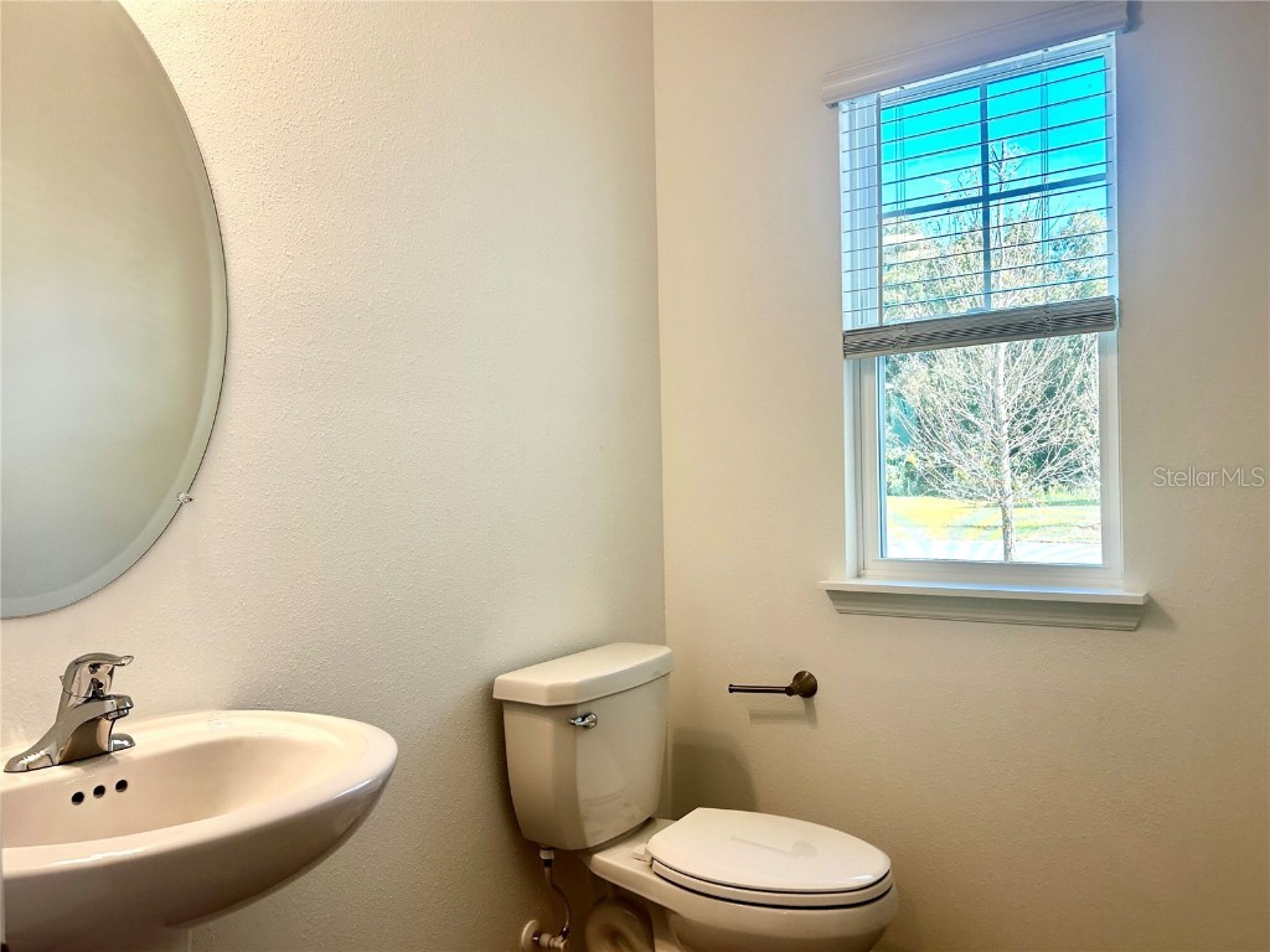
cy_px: 476
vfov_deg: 53.1
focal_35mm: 26
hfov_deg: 67.3
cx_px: 635
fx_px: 954
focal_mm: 5.7
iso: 40
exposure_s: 1/139
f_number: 1.5
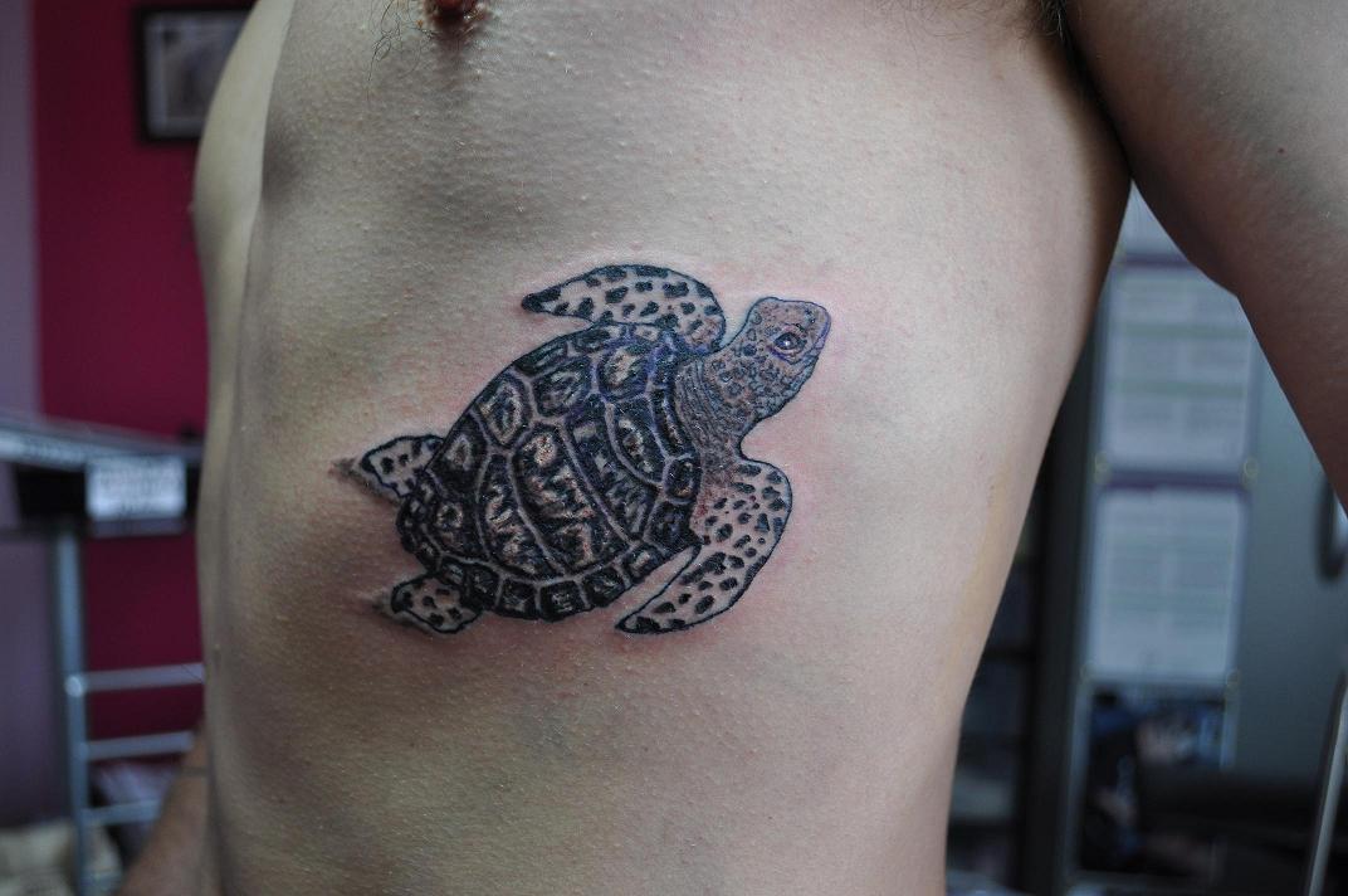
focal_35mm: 36
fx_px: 1346
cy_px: 448
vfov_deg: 36.8
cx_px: 674
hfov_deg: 53.2
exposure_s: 1/60
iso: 400
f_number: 4
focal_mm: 24
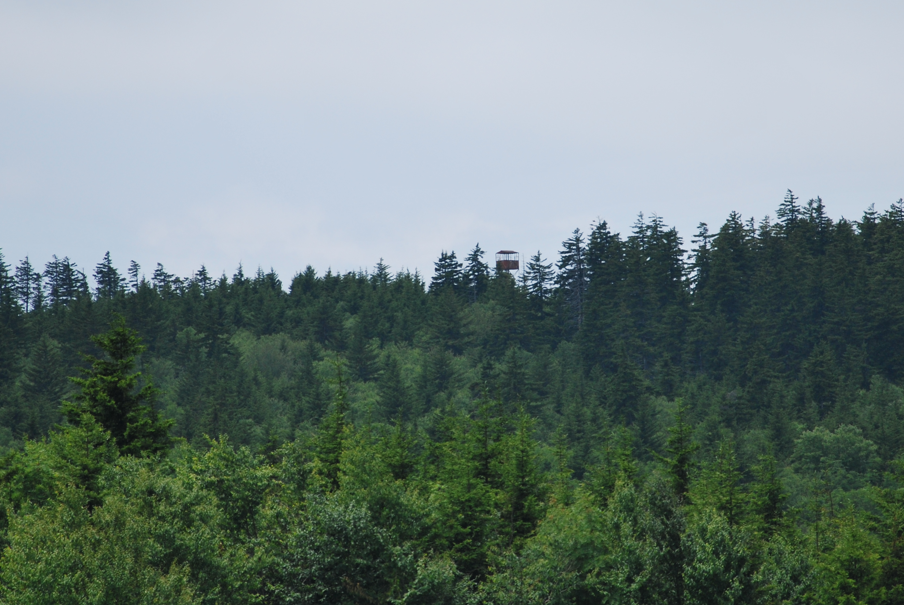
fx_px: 5801
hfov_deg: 8.9
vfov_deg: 6.0
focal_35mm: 231
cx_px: 511
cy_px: 275
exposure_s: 1/1000
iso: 200
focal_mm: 105
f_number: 8
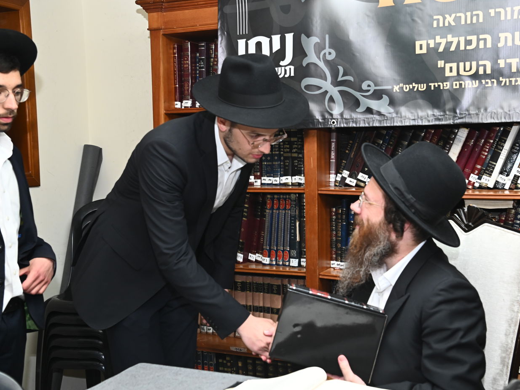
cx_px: 295
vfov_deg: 30.3
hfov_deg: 39.6
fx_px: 721
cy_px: 195
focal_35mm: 48
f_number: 6.3
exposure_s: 1/125
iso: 2000
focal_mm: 44
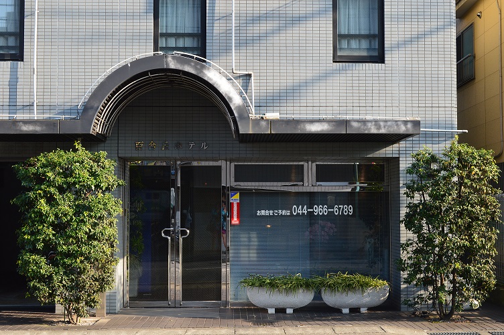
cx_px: 252
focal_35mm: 52
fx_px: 734
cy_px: 168
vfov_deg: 25.7
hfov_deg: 37.9
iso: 400
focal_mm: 35
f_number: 9
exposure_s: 1/100
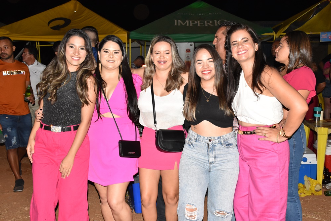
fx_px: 359
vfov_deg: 34.2
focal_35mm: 39
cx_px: 166
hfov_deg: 49.5
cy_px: 110
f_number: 7.1
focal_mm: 26
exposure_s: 1/100
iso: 1600
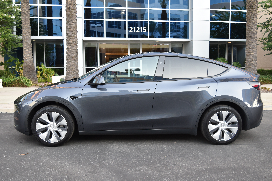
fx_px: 283
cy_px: 90
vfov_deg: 35.5
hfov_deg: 51.3
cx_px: 136
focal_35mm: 38
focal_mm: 25
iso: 400
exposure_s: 1/100
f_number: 5
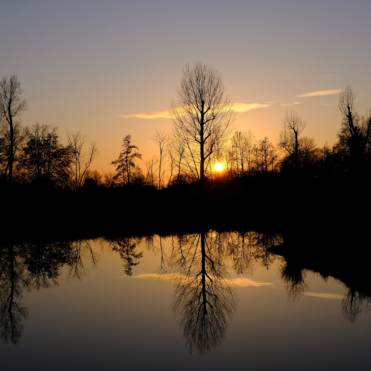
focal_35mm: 49
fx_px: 594
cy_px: 184
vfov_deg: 34.7
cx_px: 201
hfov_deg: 34.7
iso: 200
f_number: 8
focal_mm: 25.6
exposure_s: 1/500
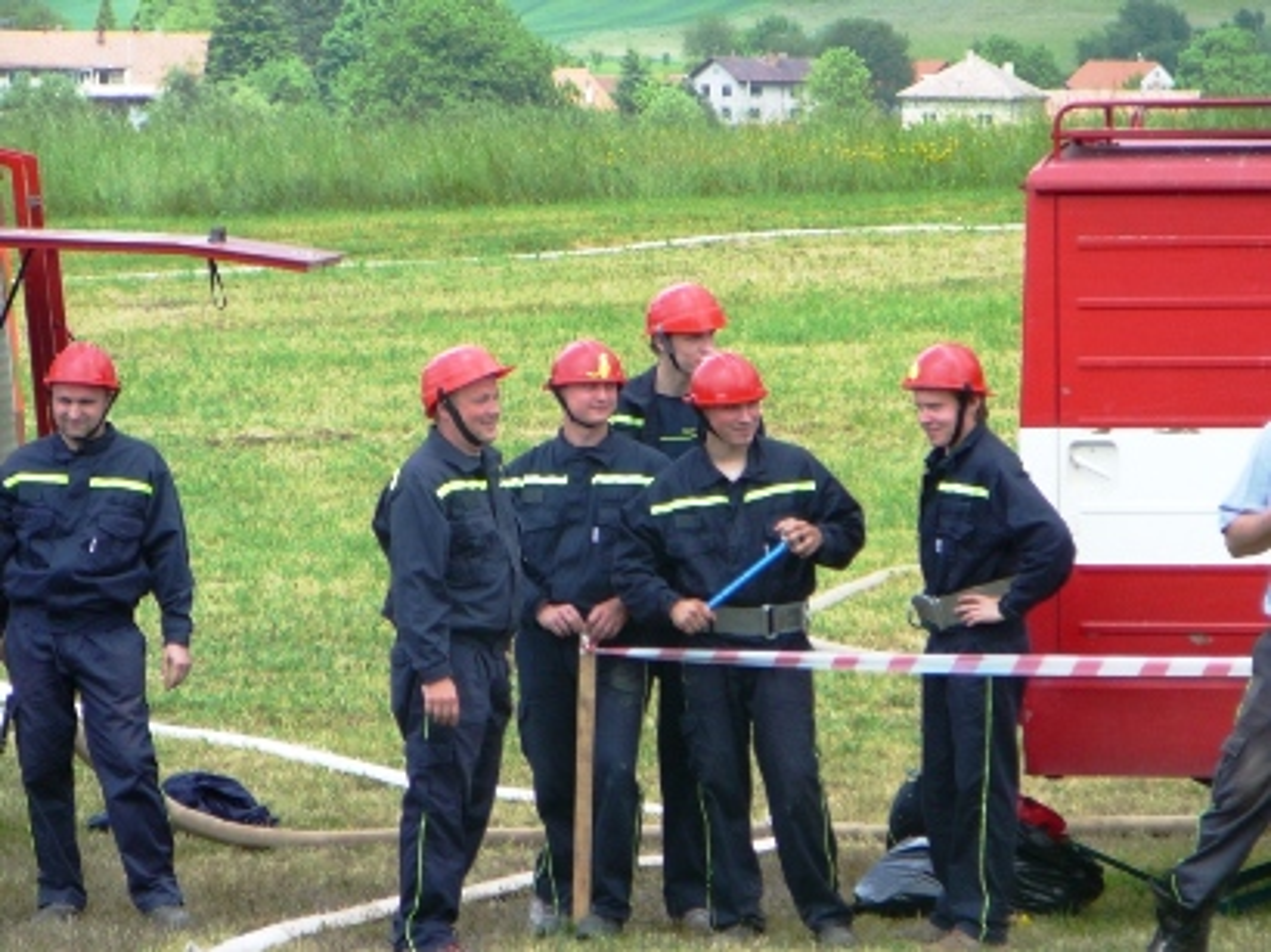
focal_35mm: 204
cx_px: 636
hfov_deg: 9.7
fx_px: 7486
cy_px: 476
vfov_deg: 7.3
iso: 80
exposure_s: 1/250
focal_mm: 30.3
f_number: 4.1
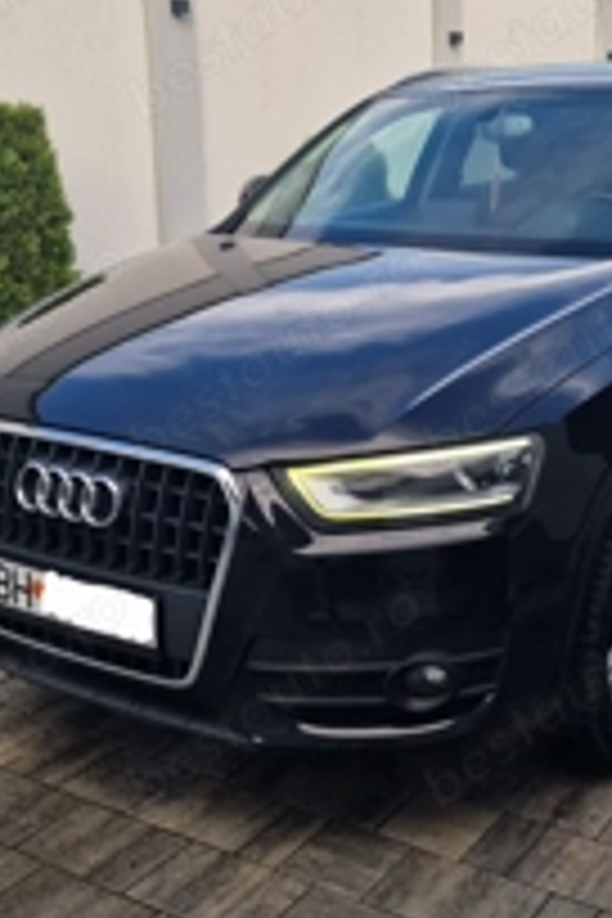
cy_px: 432
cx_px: 450
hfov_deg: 28.3
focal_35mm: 47
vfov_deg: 41.9
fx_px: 1198
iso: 50
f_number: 1.8
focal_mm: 6.4
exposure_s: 1/345
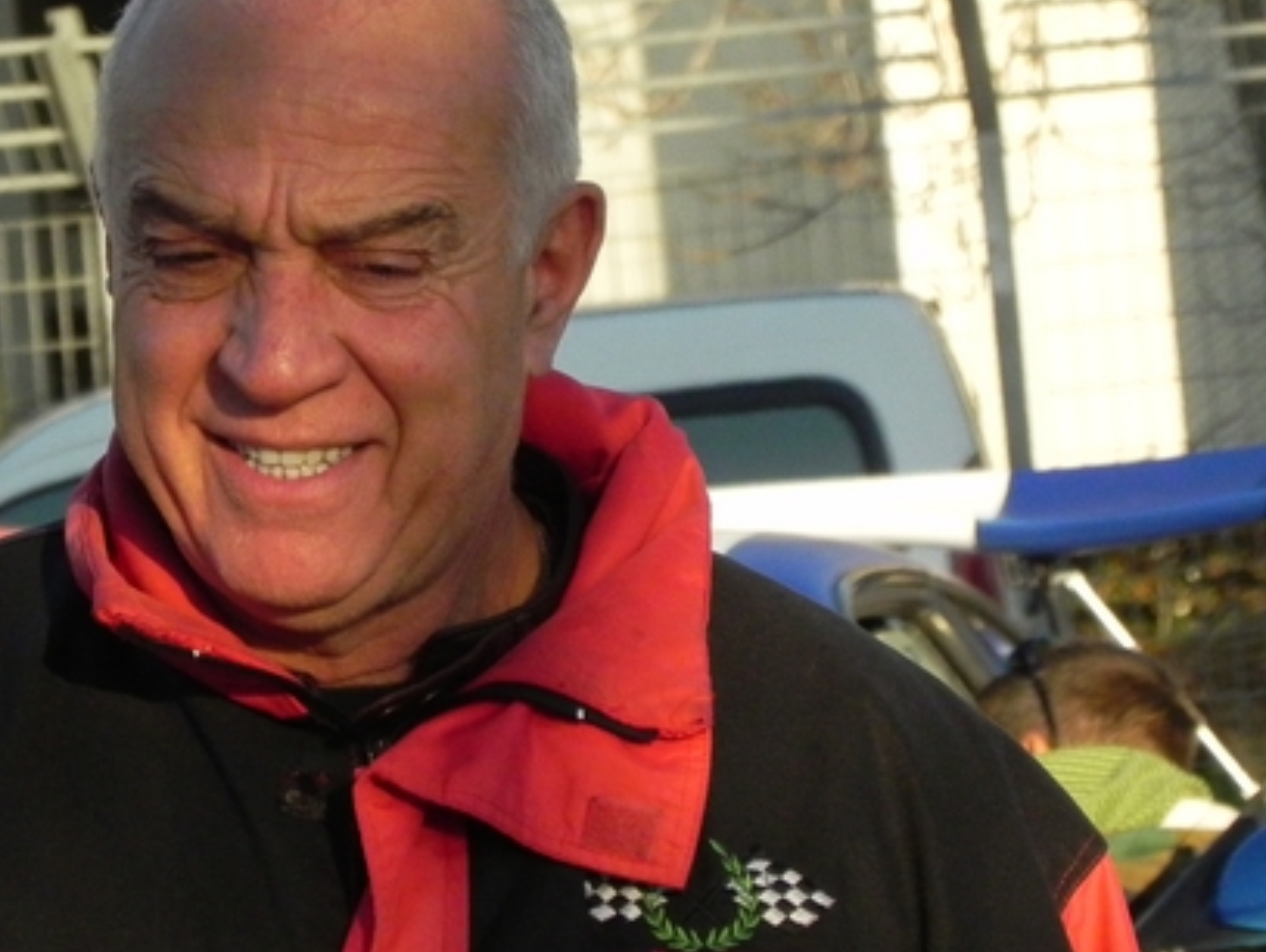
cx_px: 299
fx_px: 14093
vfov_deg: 3.9
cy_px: 468
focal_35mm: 385
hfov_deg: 5.1
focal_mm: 37.7
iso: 528
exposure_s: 1/2000
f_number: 4.5
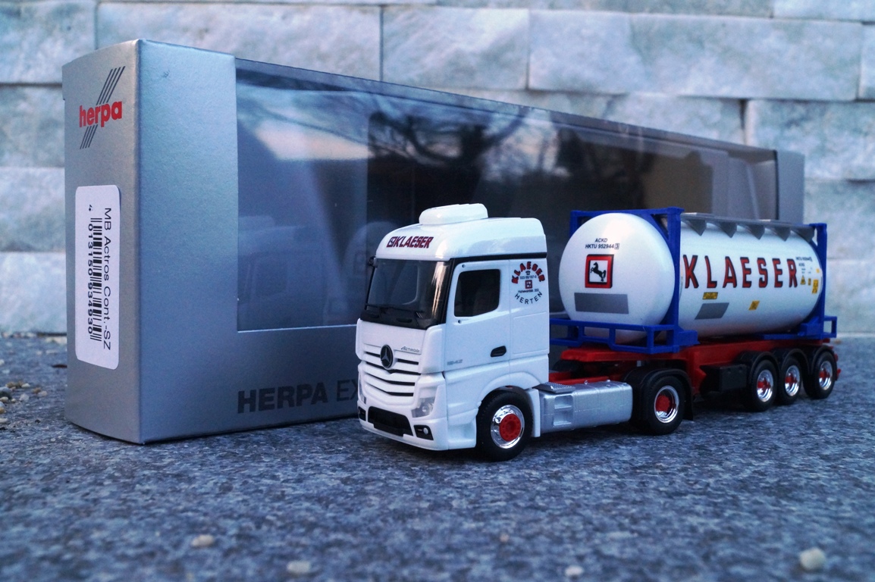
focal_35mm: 39
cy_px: 291
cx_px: 438
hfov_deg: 49.6
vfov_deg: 34.2
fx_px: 947
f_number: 16
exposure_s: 1/60
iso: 1600
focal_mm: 26
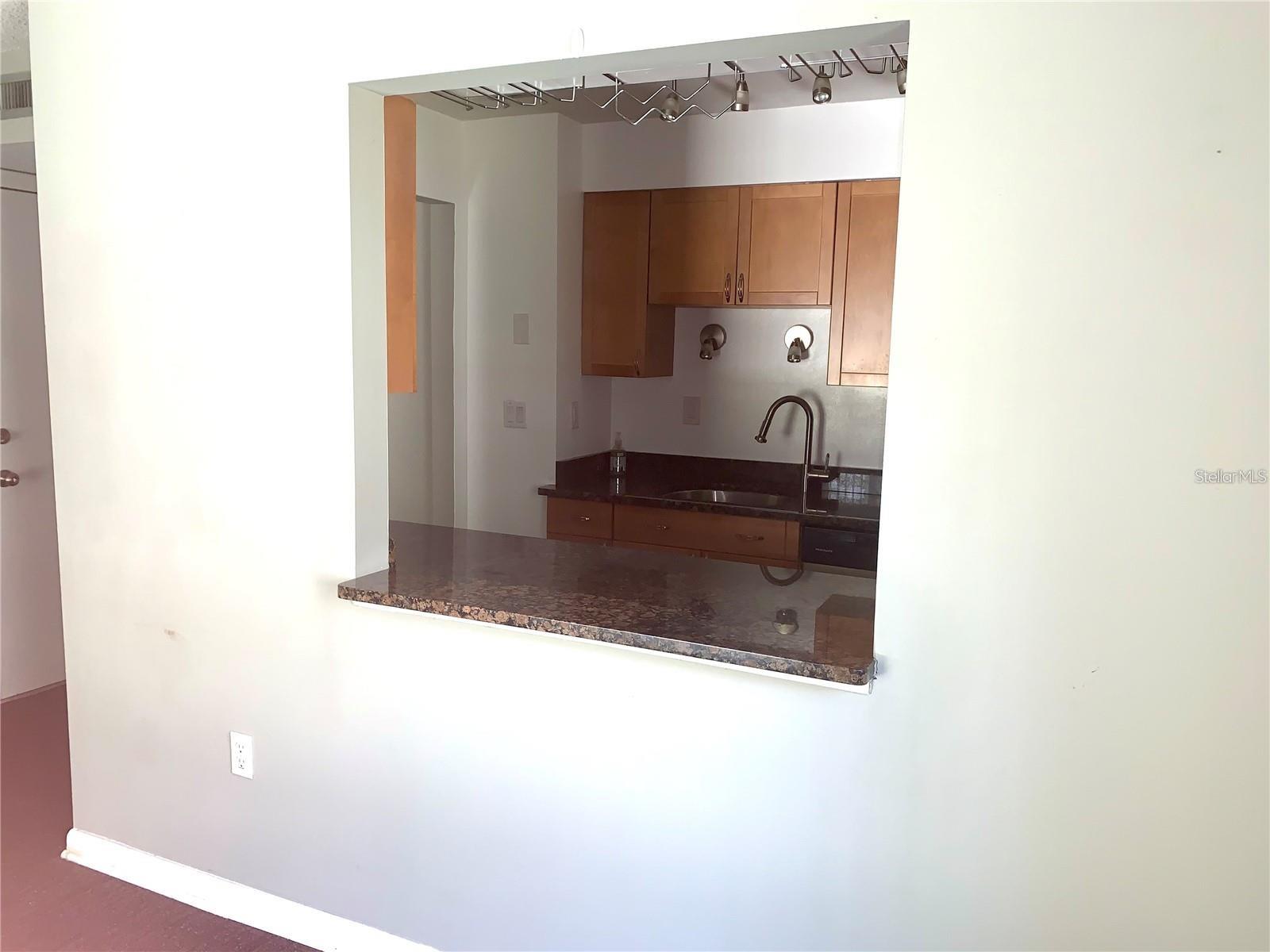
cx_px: 635
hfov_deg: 67.3
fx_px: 954
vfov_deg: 53.1
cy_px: 476
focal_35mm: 26
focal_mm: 4.25
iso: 40
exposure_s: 1/20
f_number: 1.8
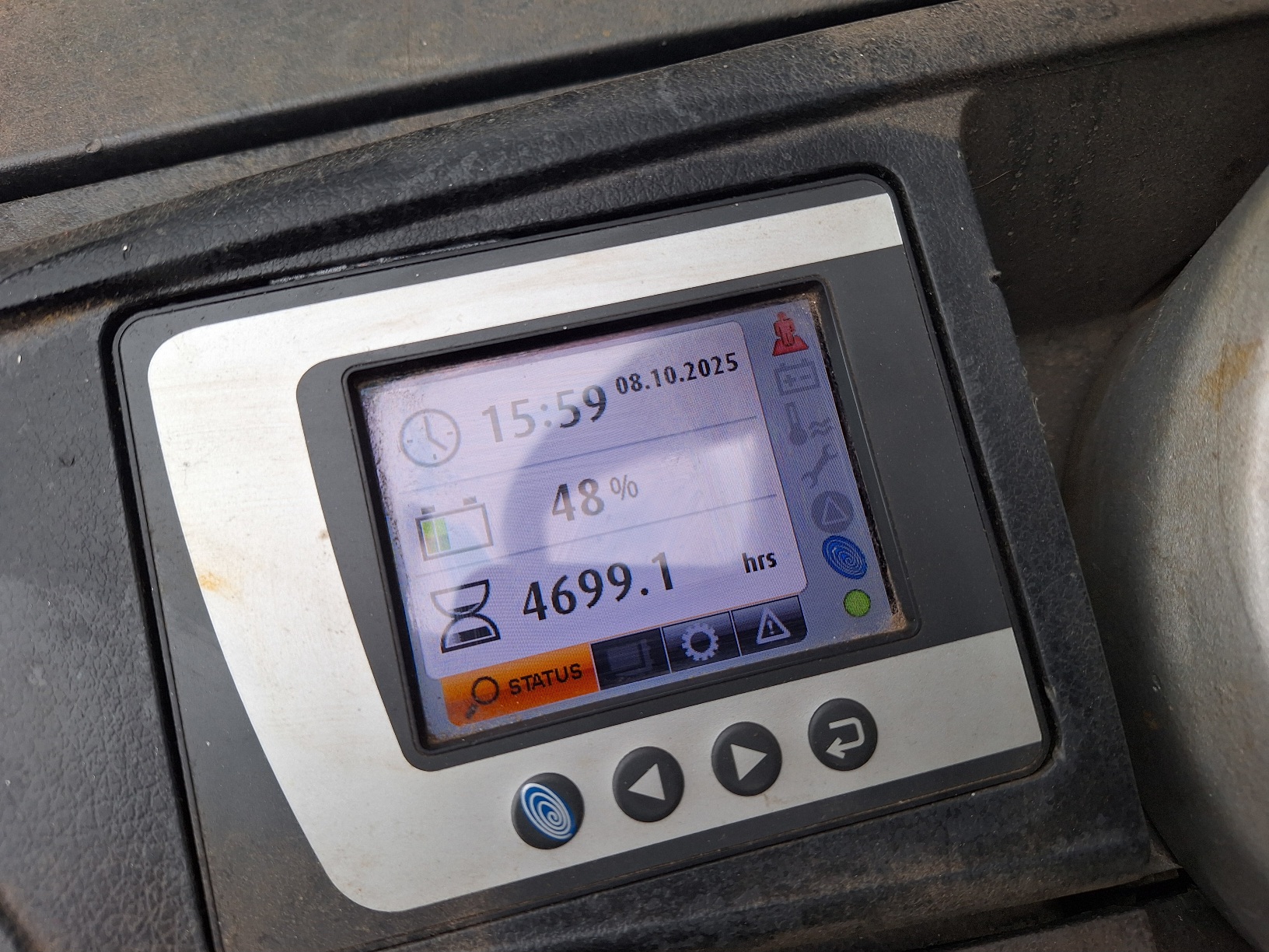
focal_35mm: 23
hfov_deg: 73.9
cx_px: 634
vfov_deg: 58.9
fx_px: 843
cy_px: 476
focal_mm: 5.54
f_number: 1.8
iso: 64
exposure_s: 1/100
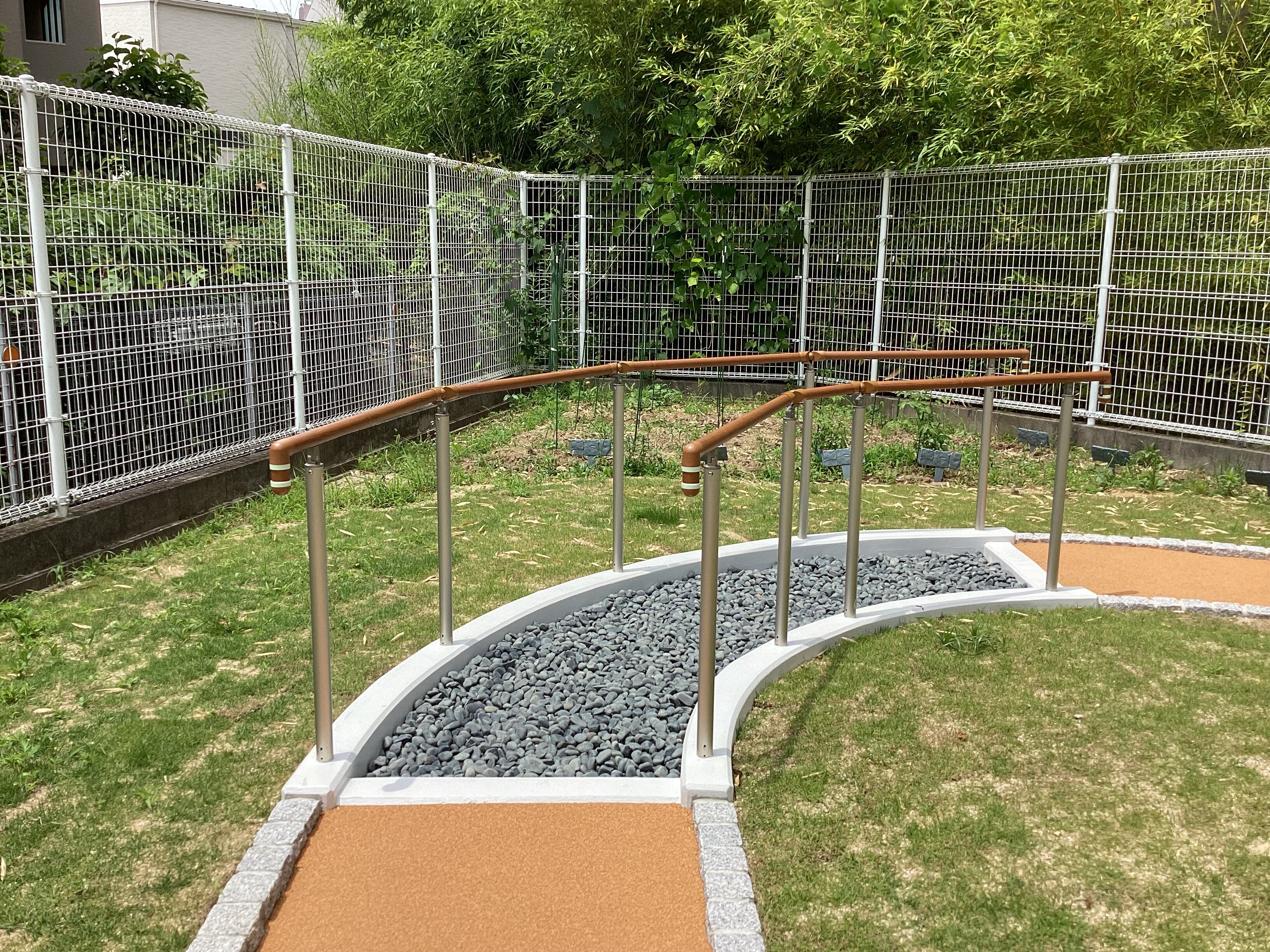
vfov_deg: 45.4
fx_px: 1137
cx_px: 635
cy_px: 476
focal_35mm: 31
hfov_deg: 58.4
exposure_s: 1/959
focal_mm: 3.3
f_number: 2.4
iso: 25
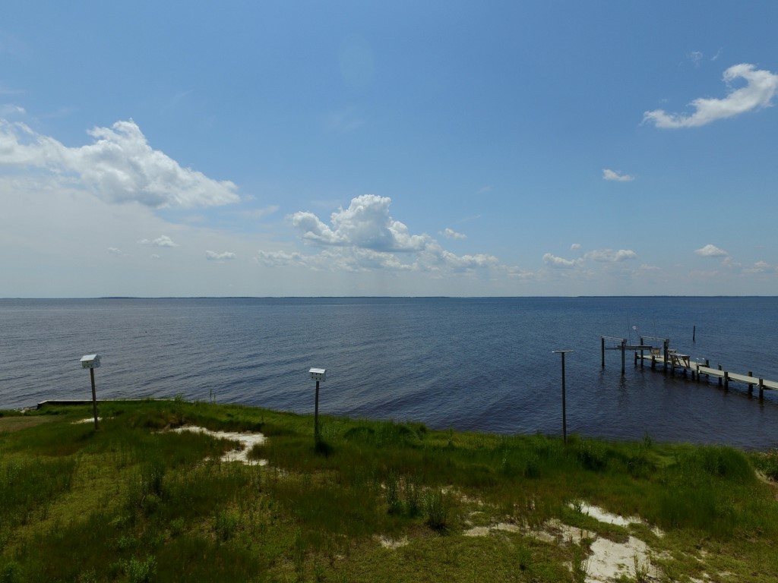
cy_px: 292
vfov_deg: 66.0
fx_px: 450
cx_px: 389
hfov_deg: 81.7
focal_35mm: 20
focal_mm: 3.61
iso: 100
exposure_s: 1/2309
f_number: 2.8
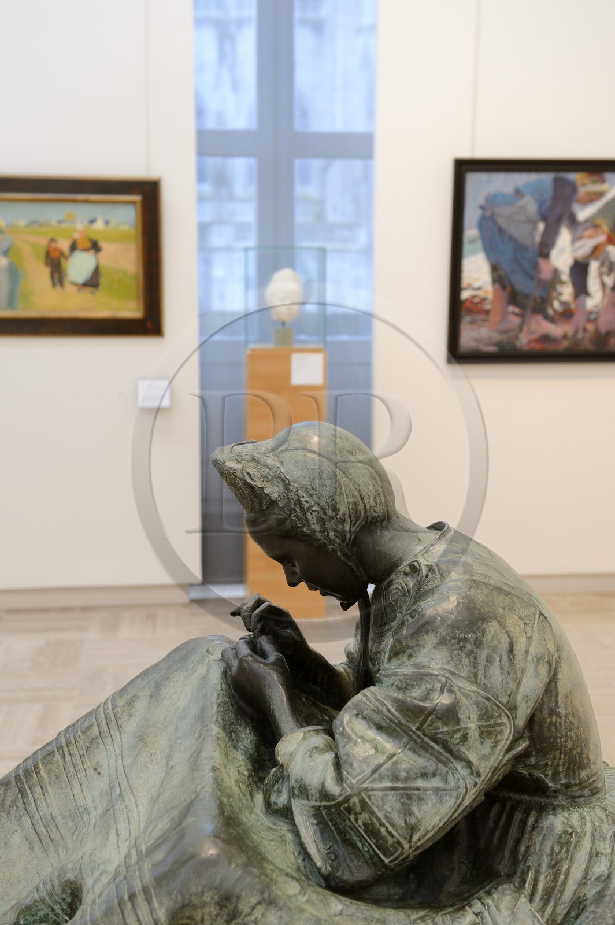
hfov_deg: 28.0
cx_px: 308
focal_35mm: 48
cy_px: 462
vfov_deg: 41.1
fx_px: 1232
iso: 1600
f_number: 4.5
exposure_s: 1/60
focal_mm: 48
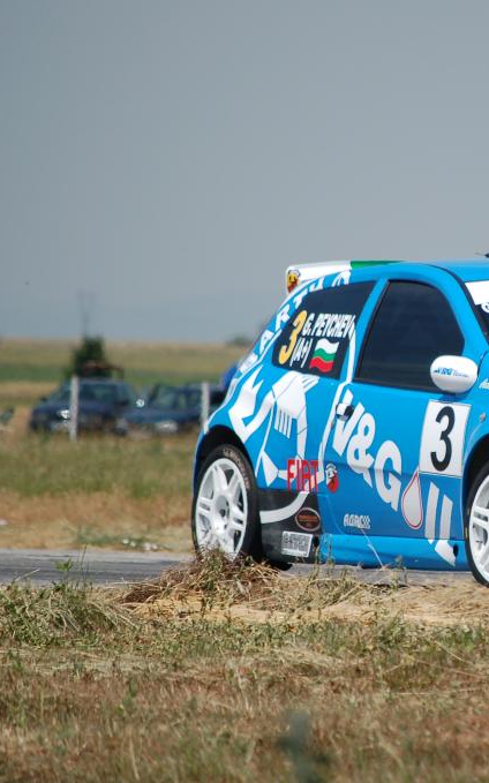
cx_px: 474
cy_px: 392
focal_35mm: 461
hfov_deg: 2.8
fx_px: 9836
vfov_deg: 4.6
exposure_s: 1/1250
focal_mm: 200
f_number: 5.6
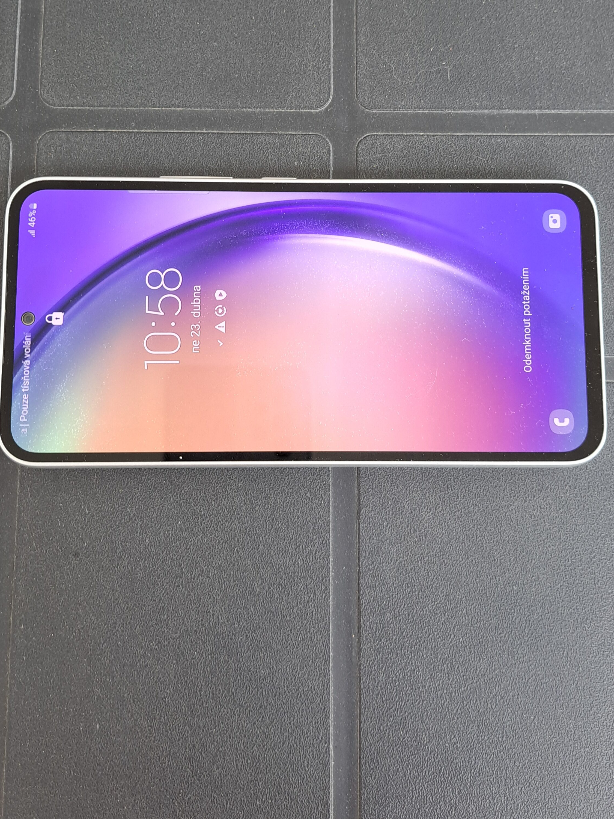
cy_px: 286
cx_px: 293
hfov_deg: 38.7
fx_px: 875
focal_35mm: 37
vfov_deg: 49.4
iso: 50
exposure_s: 1/50
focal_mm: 5.23
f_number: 1.8
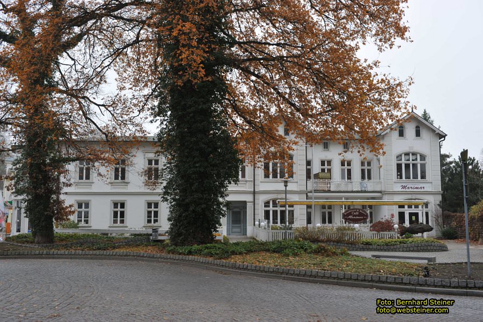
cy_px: 161
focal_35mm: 38
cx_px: 242
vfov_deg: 35.0
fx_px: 510
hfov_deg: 50.7
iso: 200
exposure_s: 1/125
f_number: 5.6
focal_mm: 38
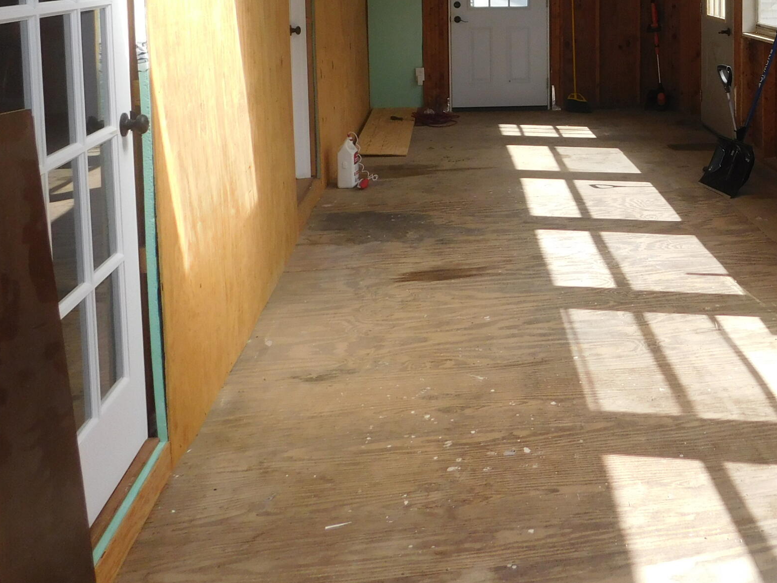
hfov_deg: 40.6
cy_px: 37
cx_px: 658
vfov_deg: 31.1
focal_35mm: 44
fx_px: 988
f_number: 3
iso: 125
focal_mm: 4
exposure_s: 1/640
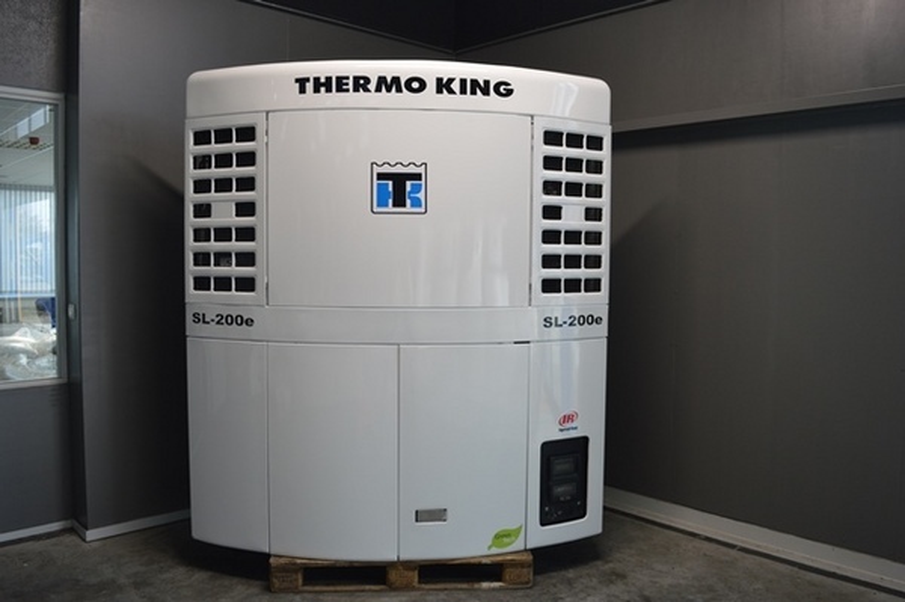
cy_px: 301
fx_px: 678
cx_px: 452
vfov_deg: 47.9
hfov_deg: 67.4
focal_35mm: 27
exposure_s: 1/125
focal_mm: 18
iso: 400
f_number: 5.6
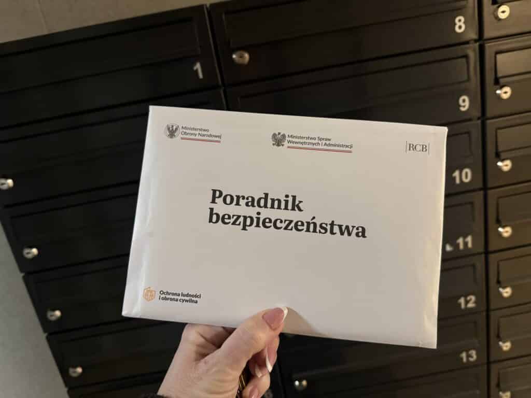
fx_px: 368
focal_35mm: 24
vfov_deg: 56.8
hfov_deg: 71.6
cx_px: 266
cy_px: 199
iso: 800
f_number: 1.78
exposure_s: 1/33
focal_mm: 6.76
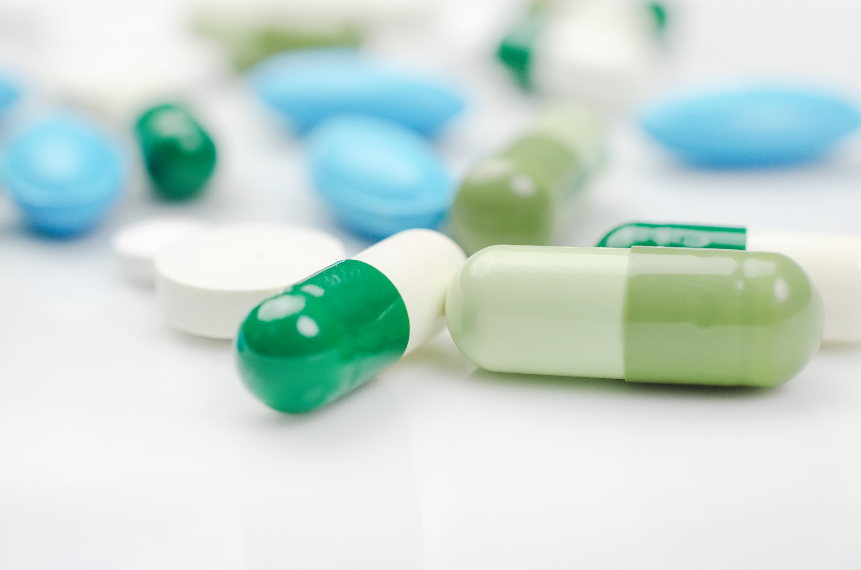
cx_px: 430
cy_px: 285
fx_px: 1432
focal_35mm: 60
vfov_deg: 22.5
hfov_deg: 33.5
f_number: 7.1
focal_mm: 40
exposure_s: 1/125
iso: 200
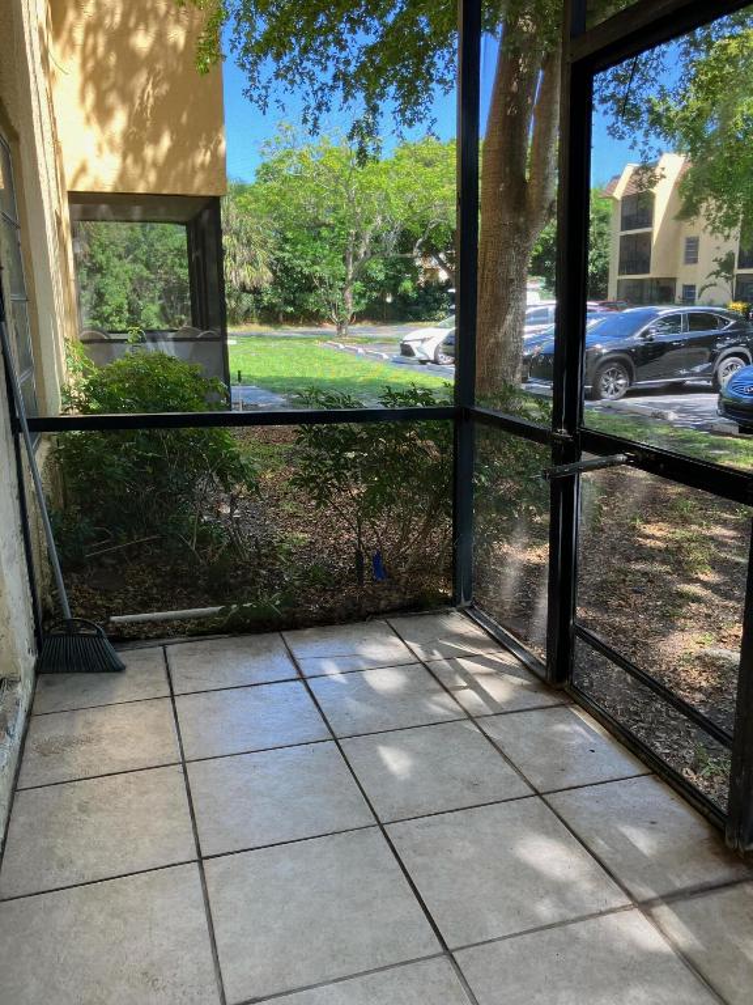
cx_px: 376
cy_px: 502
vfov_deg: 63.4
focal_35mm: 28
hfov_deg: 49.7
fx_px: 812
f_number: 1.8
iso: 32
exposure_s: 1/120
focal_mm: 3.99
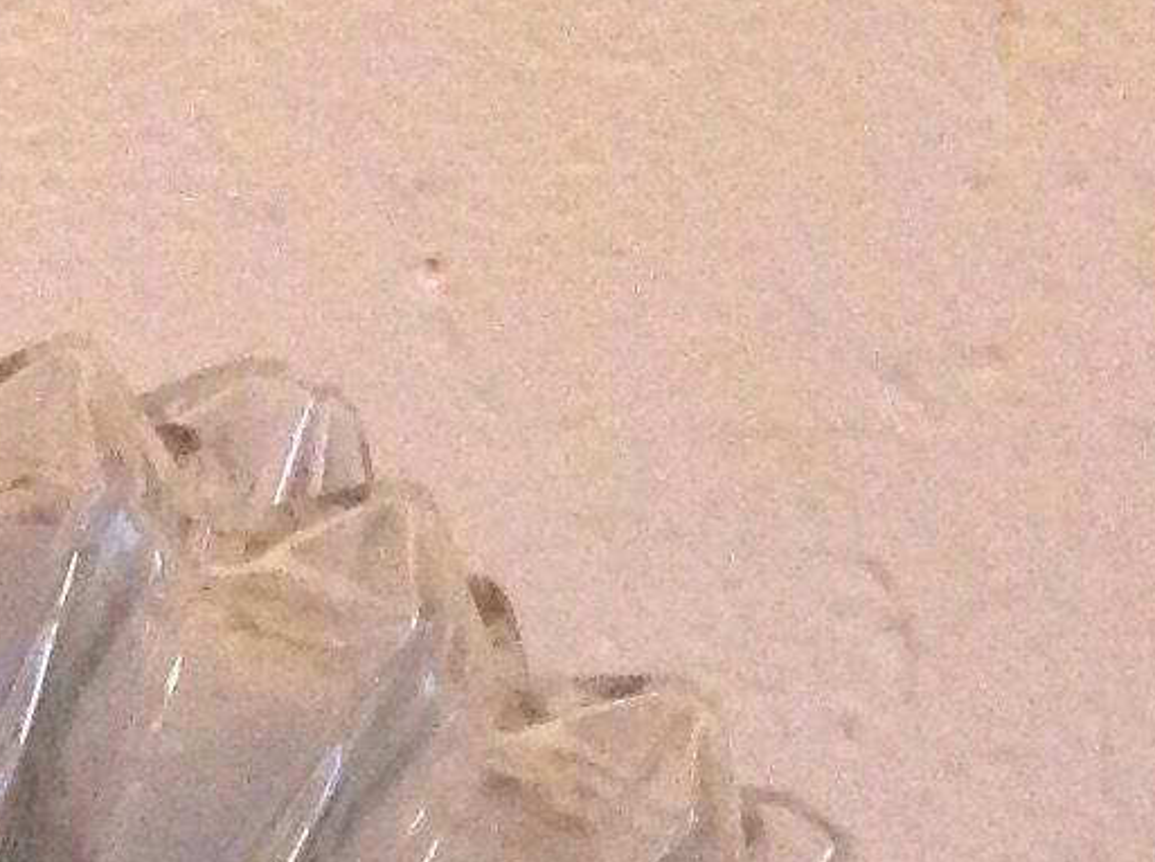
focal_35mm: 177
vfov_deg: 7.8
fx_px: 5896
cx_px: -594
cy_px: 1972
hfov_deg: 10.8
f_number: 2.4
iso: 500
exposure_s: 1/17
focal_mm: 4.28
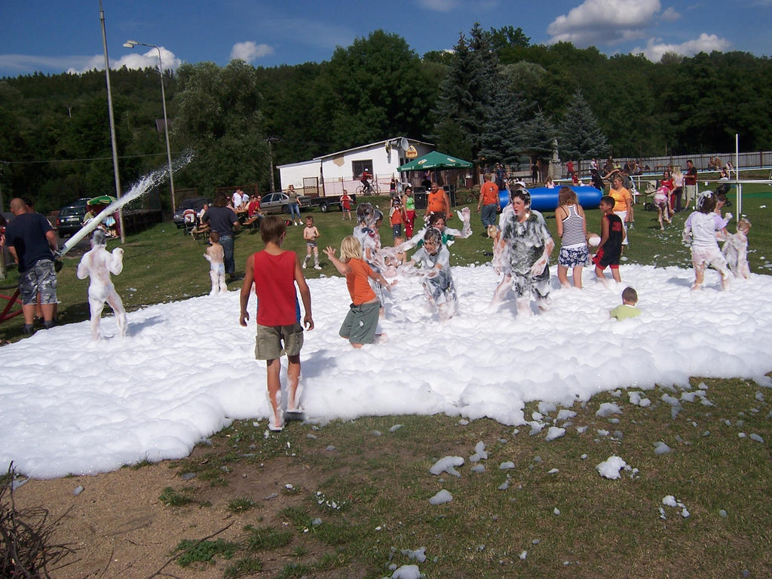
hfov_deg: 55.4
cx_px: 386
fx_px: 736
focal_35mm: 33
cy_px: 290
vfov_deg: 42.9
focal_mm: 5.5
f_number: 5.6
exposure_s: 1/1000
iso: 80
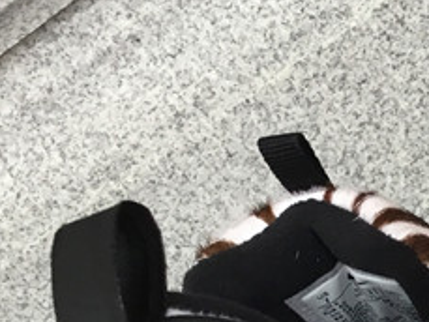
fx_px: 1513
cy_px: 433
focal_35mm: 122
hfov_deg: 15.4
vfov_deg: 11.8
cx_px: 553
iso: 25
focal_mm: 3.3
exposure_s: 1/33
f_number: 2.4
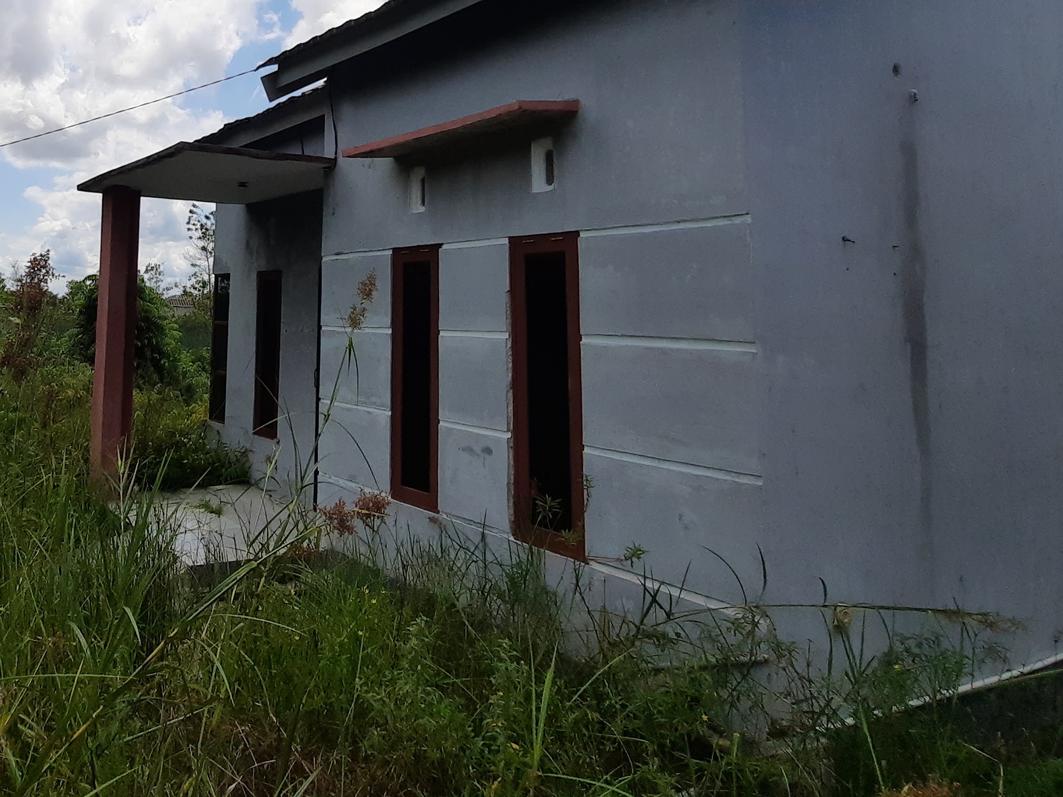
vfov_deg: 50.7
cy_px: 193
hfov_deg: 62.1
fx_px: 798
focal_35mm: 26
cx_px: 224
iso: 40
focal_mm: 1.74
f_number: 2.2
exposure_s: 1/2933
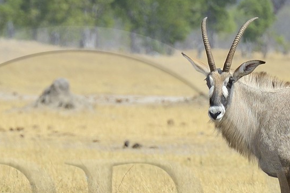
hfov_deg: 2.5
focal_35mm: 826
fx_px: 6651
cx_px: 75
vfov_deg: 1.7
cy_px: 248
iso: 400
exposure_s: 1/1250
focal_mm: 280
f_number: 7.1
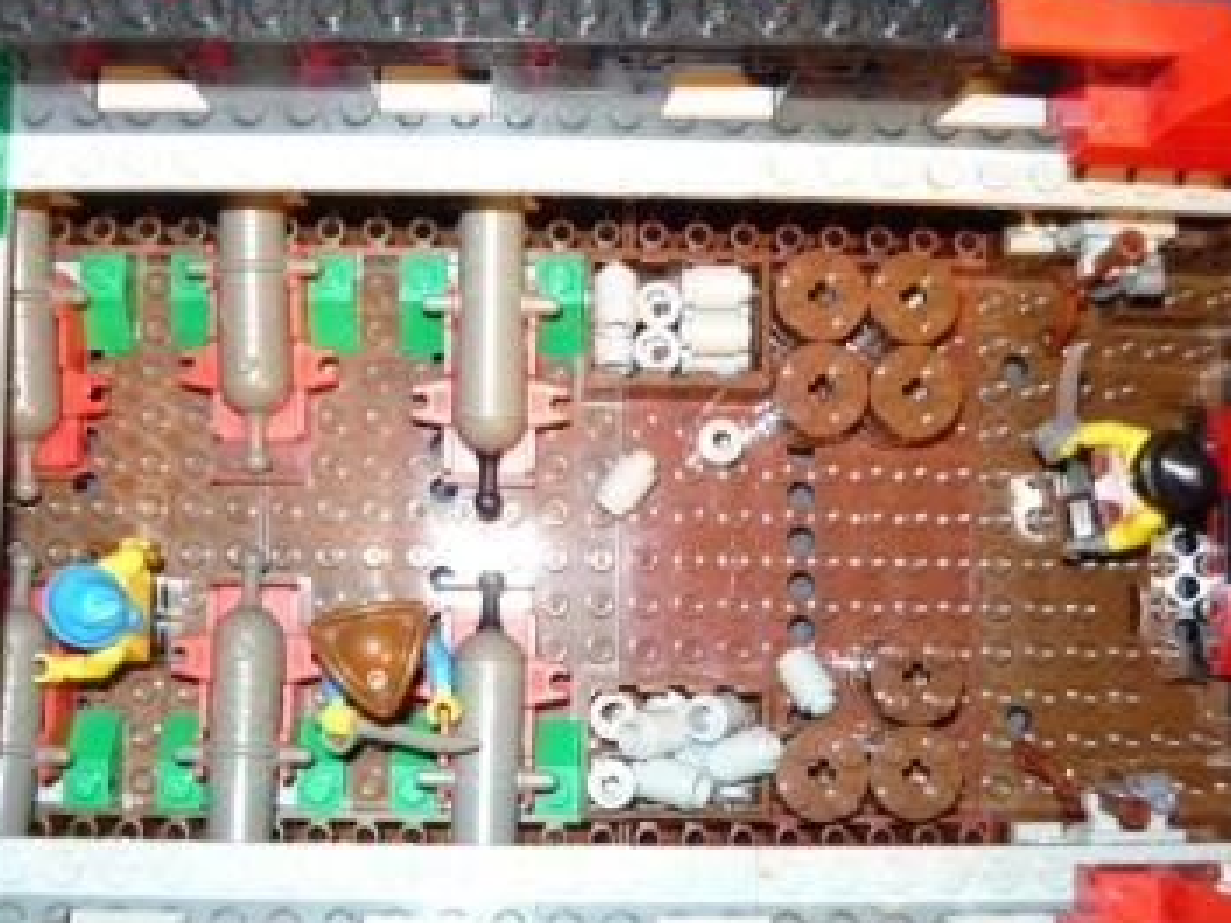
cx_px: 535
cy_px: 486
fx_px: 1494
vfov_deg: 34.3
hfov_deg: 44.7
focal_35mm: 42
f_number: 2.8
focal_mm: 5.5
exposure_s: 1/30
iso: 100
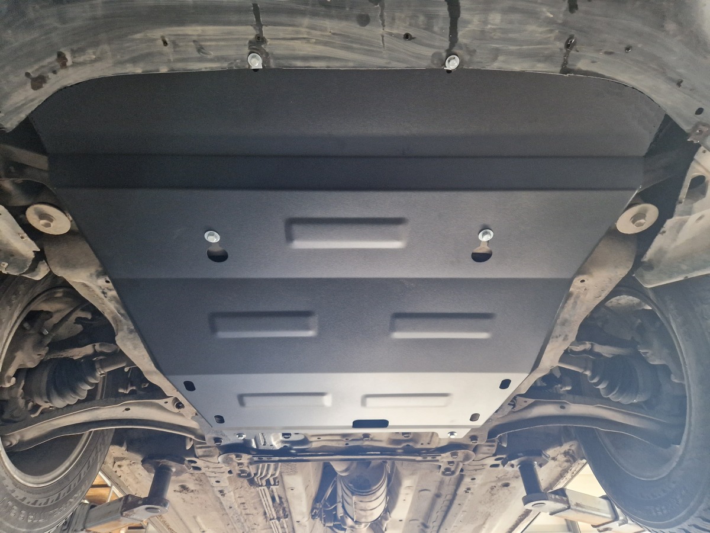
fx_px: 472
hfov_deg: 73.9
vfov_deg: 58.9
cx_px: 355
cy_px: 266
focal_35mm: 23
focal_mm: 5.4
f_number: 1.8
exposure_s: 1/100
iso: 800
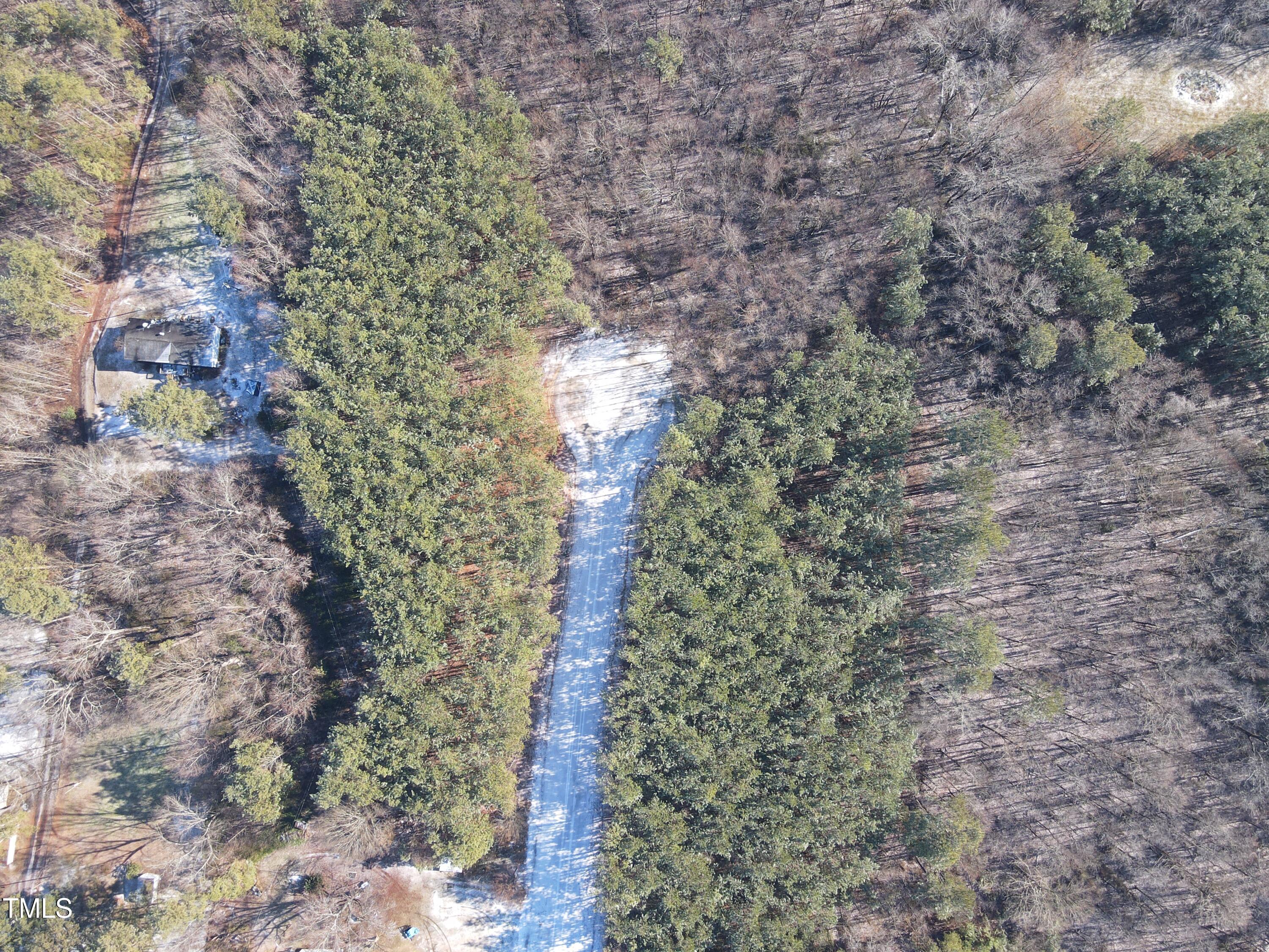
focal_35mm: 24
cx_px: 634
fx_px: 880
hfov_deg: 71.6
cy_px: 476
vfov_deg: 56.8
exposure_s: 1/120
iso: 100
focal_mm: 4.5
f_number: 2.8
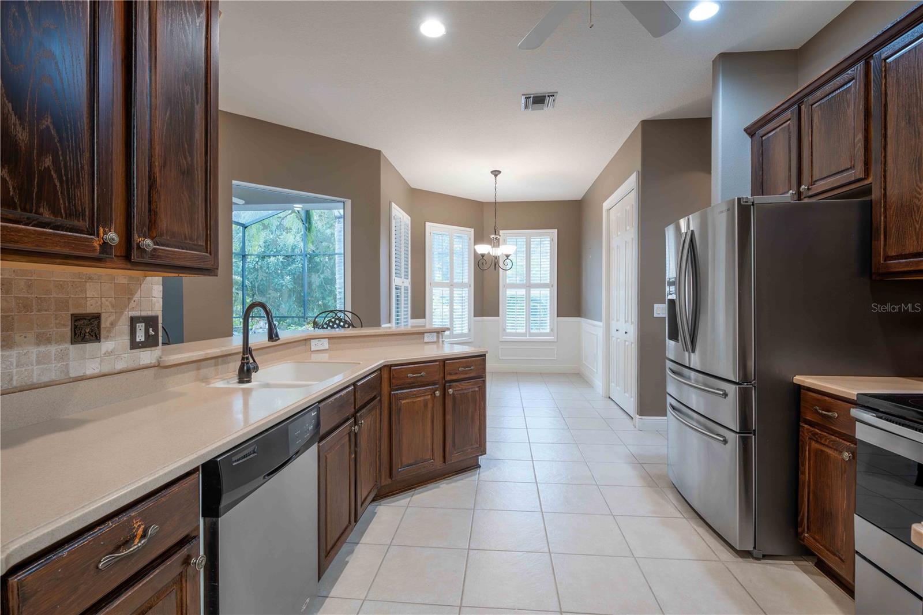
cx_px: 462
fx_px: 410
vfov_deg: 73.7
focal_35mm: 16
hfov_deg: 96.7
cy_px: 308
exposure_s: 1/13
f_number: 8
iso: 200
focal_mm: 16
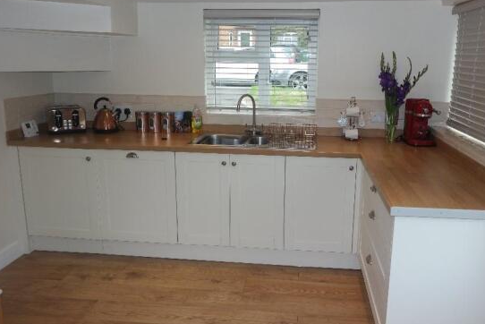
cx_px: 282
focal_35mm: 29
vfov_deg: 44.9
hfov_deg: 63.2
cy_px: 139
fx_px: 391
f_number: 2.8
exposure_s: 1/80
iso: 100
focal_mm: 16
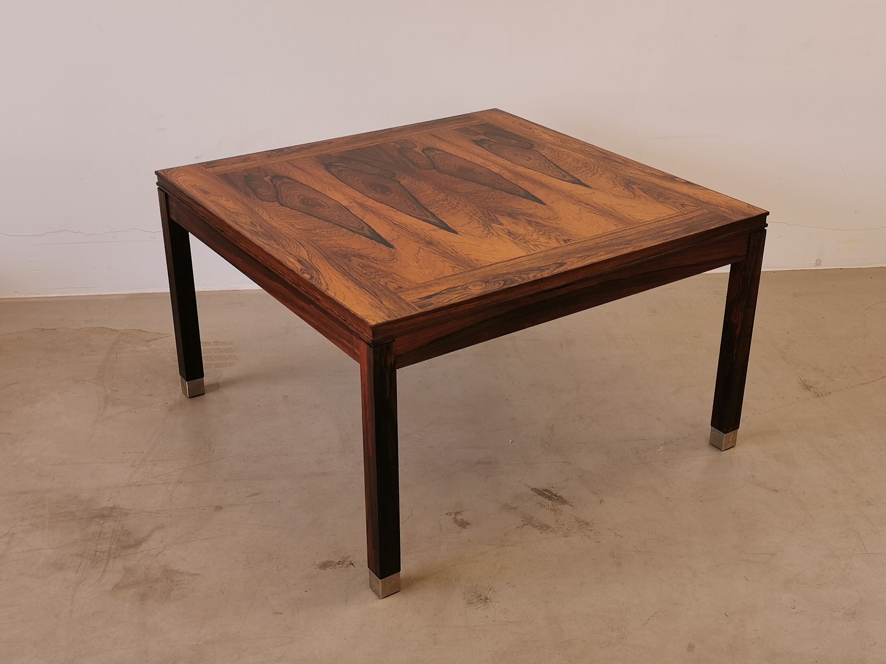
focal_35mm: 44
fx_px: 1126
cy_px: 332
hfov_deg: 42.9
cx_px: 443
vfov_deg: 32.9
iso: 50
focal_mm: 5.58
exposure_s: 1/146
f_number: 1.8
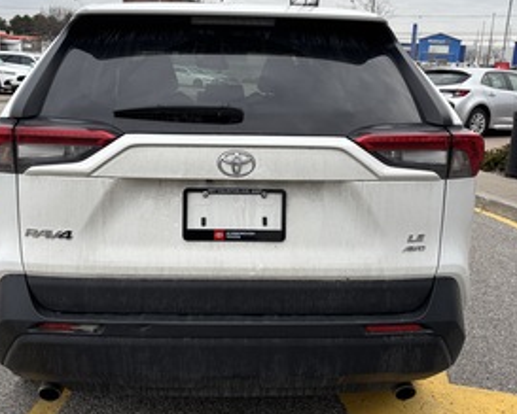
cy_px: 186
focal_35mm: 39
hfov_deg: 46.6
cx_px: 218
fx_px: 597
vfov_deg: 38.2
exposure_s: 1/763
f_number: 1.6
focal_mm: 5.96
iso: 50
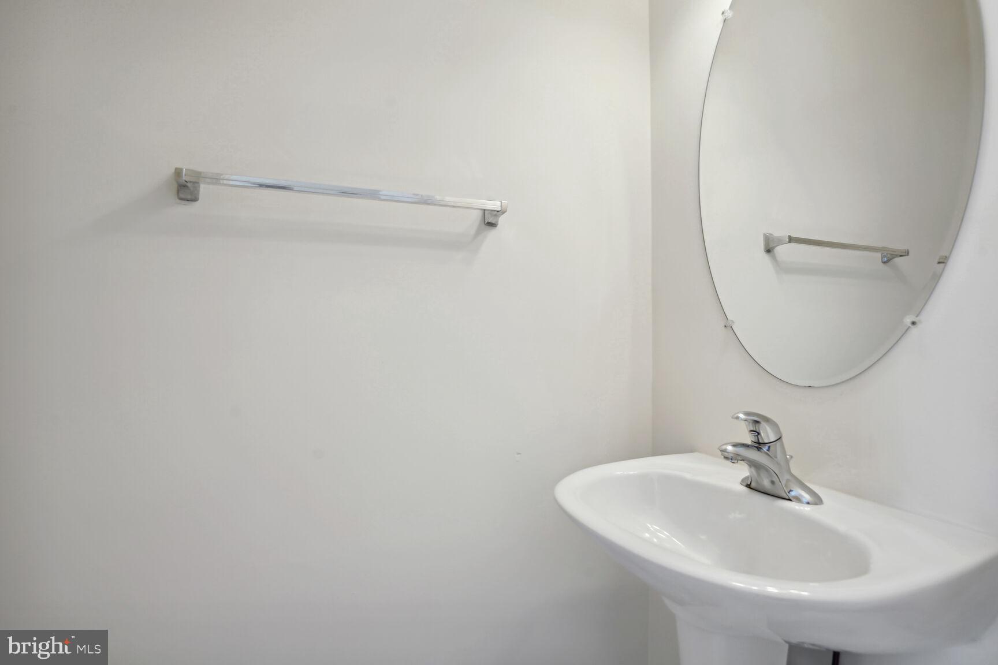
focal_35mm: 16
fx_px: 444
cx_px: 499
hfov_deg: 96.7
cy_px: 332
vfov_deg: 73.7
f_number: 8
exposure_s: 1/10
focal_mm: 16
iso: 200
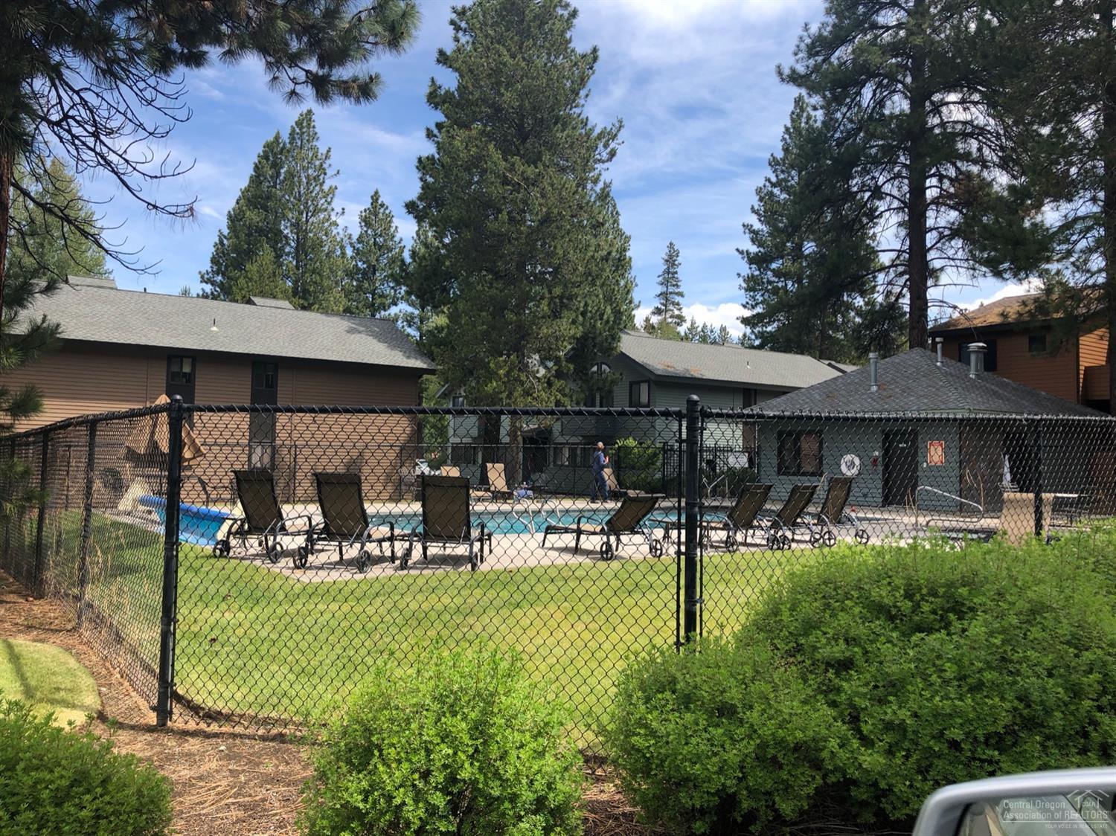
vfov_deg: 49.7
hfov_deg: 63.5
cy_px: 418
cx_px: 558
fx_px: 902
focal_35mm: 28
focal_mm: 3.99
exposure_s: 1/1043
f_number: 1.8
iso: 20
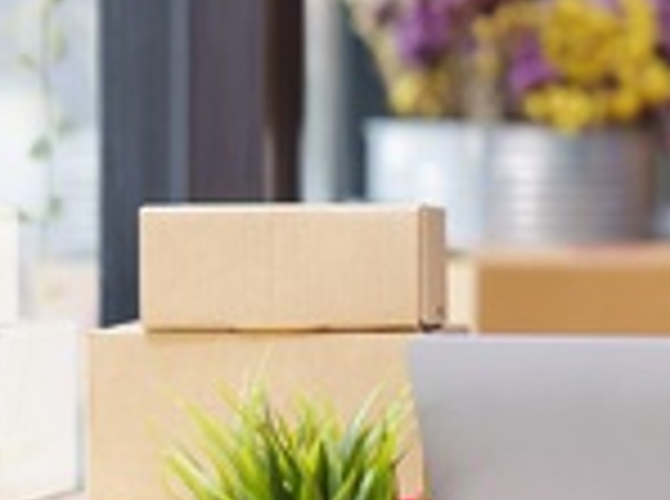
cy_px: 43
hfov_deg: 5.6
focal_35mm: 352
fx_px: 6797
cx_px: 1214
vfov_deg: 4.2
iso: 100
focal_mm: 85
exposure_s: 1/250
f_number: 1.4
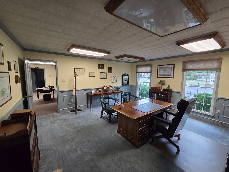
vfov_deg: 89.9
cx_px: 114
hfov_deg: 106.2
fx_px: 86
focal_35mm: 13
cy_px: 86
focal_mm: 2.2
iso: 250
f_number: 2.2
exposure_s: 1/60
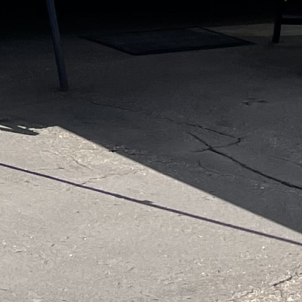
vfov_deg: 8.9
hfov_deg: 8.9
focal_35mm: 186
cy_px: -274
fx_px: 1836
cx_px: -295
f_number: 1.6
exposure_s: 1/4651
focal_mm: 4.2
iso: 32
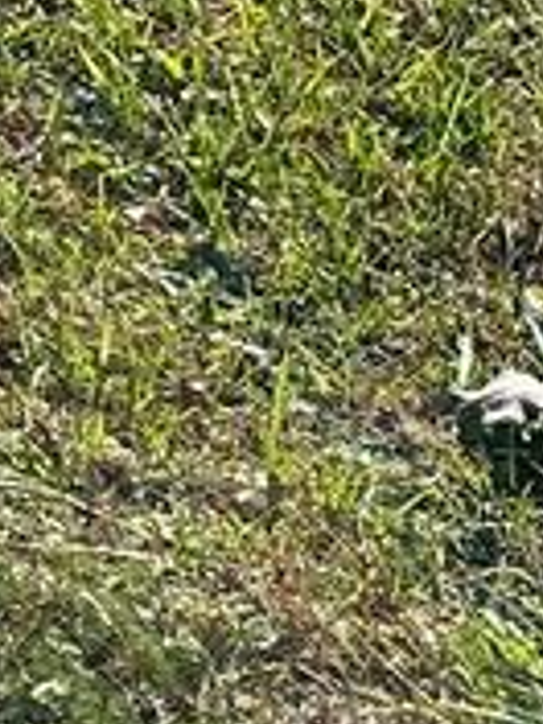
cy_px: -1033
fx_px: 4099
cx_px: -2209
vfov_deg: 9.1
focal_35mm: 196
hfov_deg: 5.6
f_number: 1.78
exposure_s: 1/2591
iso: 80
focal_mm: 6.86
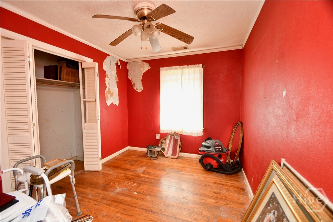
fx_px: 139
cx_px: 166
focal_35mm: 15
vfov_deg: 77.3
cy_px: 111
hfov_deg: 100.4
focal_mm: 10
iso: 280
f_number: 4
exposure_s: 1/60
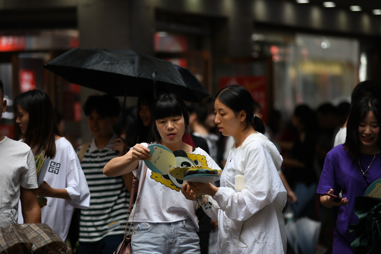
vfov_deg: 8.6
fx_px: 1693
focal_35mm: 160
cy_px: 127
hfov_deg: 12.8
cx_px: 190
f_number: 2.8
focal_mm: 160
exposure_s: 1/250
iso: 400
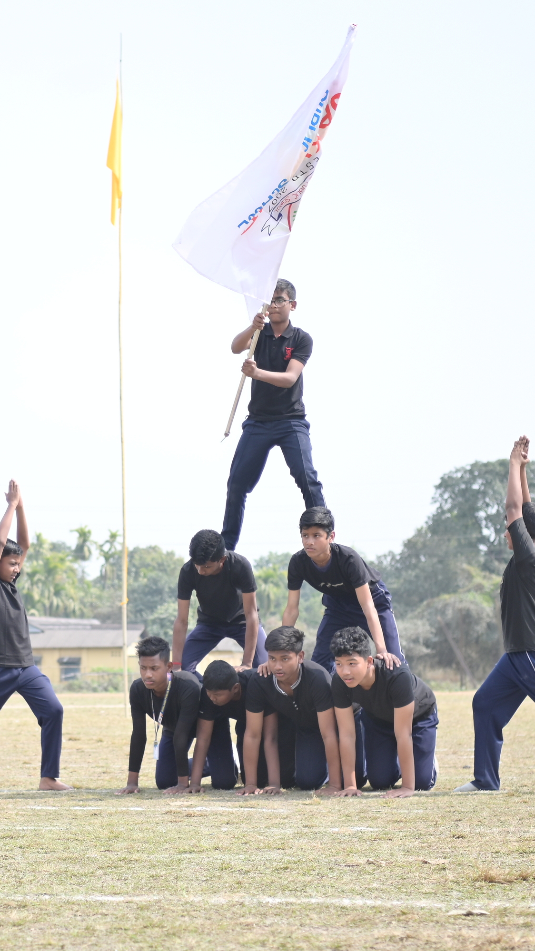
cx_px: 116
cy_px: 475
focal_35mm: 82
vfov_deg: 25.9
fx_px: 2069
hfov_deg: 14.7
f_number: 2.8
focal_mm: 52
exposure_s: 1/1250
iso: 160
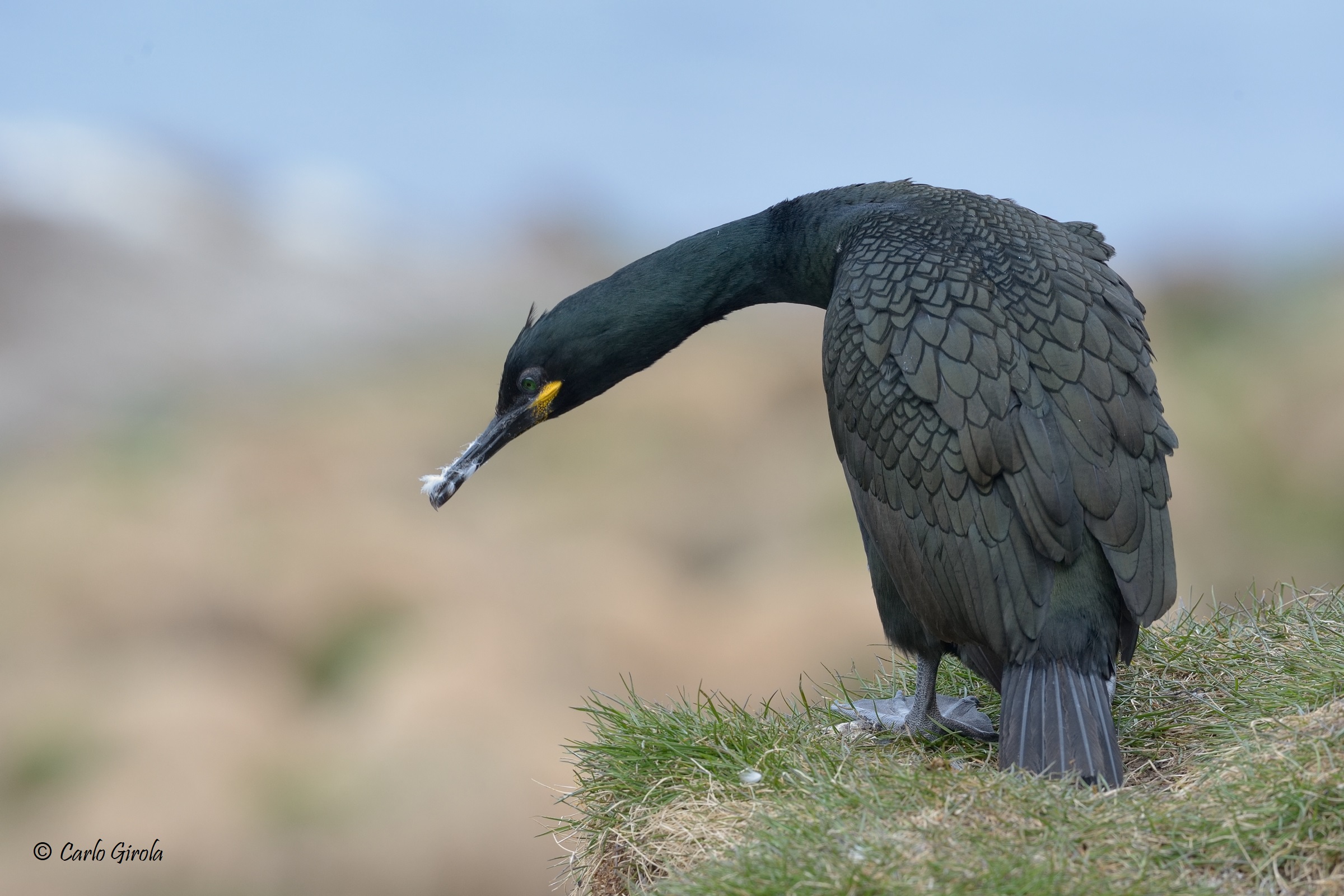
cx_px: 672
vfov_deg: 2.3
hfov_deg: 3.4
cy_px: 448
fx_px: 22398
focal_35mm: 600
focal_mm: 600
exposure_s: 1/640
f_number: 9
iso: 1800
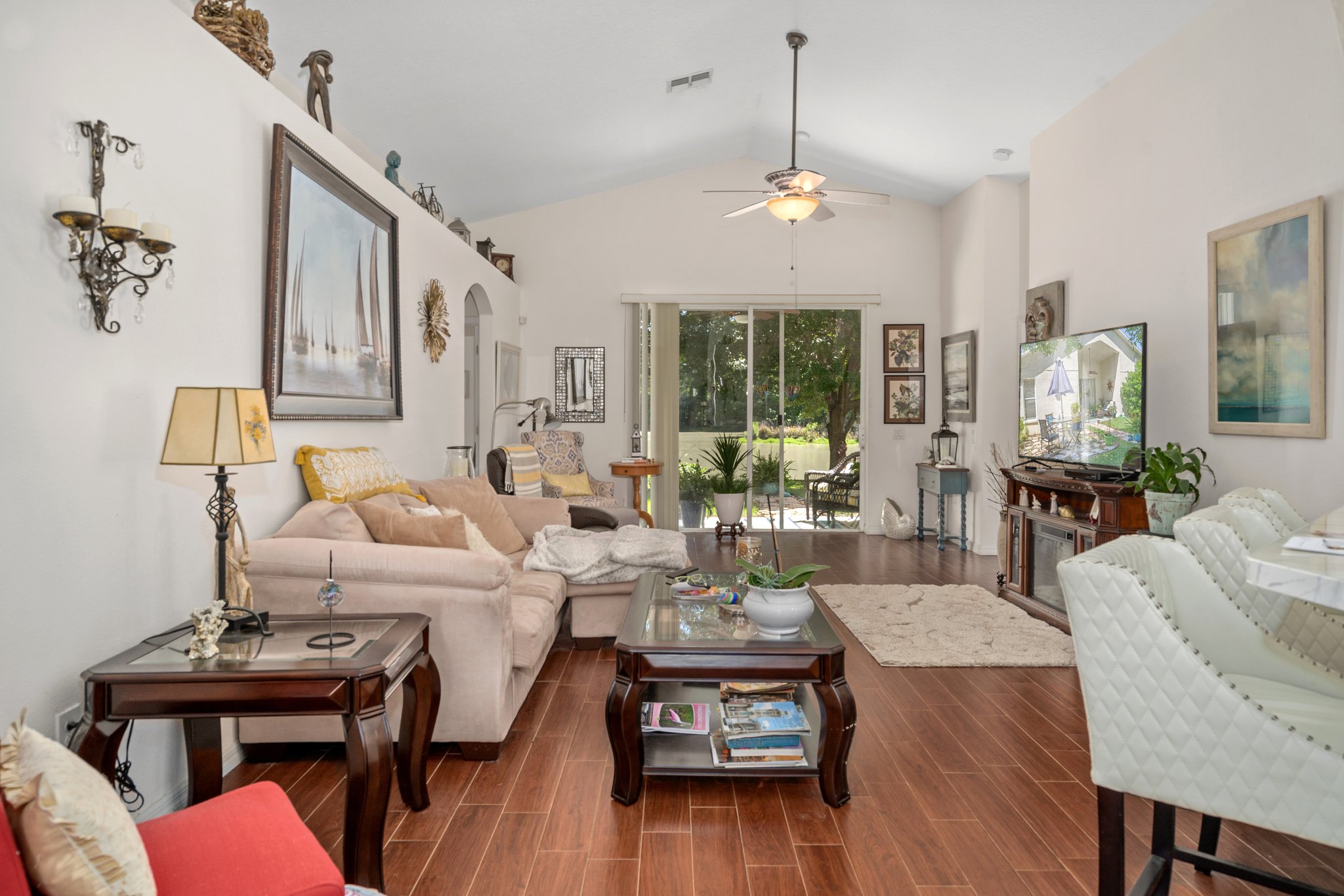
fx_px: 784
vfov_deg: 59.5
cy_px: 448
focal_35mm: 21
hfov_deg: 81.2
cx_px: 672
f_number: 8
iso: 320
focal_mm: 21
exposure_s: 1/2.5
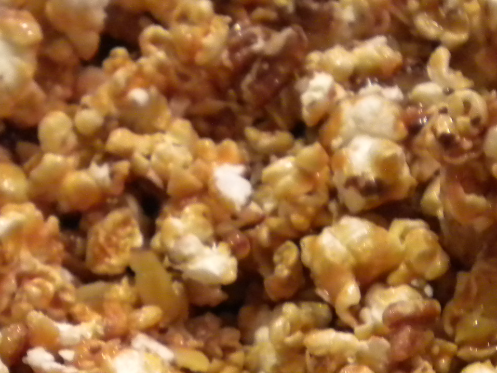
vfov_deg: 13.1
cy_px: 395
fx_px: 1594
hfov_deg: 17.7
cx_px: 263
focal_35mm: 111
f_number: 3.5
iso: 400
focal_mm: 7.4
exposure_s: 1/15.1
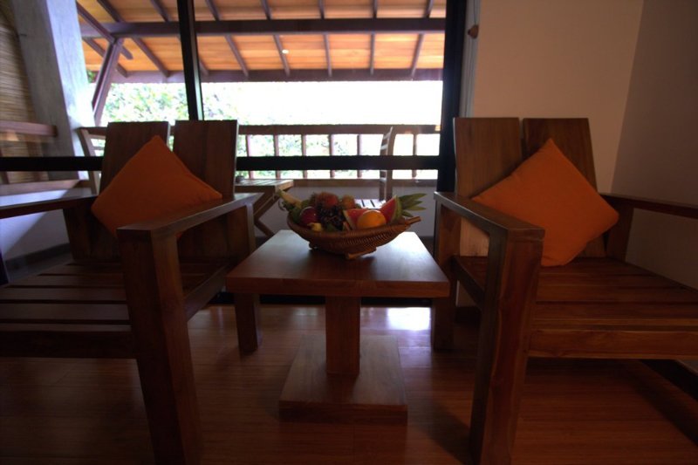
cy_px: 232
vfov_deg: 73.7
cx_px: 349
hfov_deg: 96.7
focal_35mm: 16
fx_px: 310
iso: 1250
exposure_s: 1/40
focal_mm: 10
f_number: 3.5
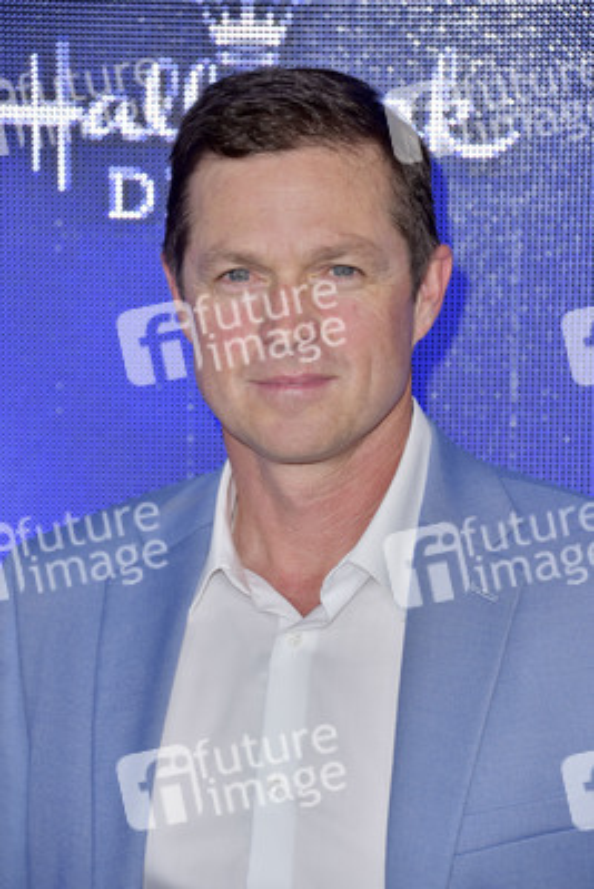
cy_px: 444
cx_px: 297
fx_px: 4451
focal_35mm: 180
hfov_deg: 7.6
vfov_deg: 11.4
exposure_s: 1/250
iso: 320
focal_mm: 180
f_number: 7.1
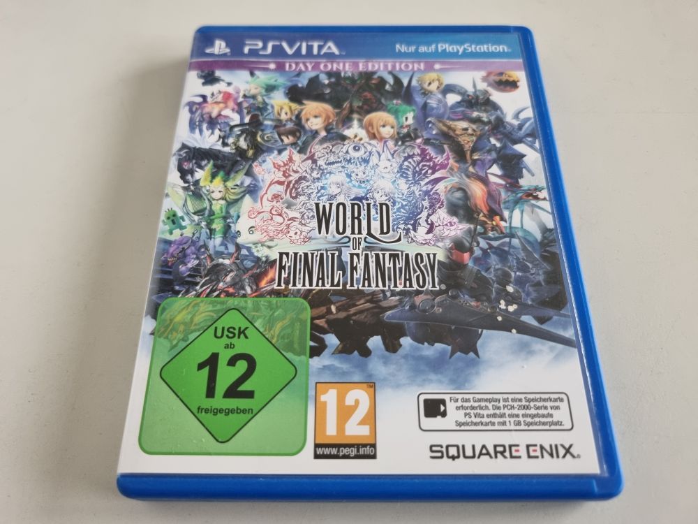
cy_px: 262
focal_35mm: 26
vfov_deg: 53.1
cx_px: 349
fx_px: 524
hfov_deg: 67.3
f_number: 1.8
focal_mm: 5.4
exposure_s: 1/50
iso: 400
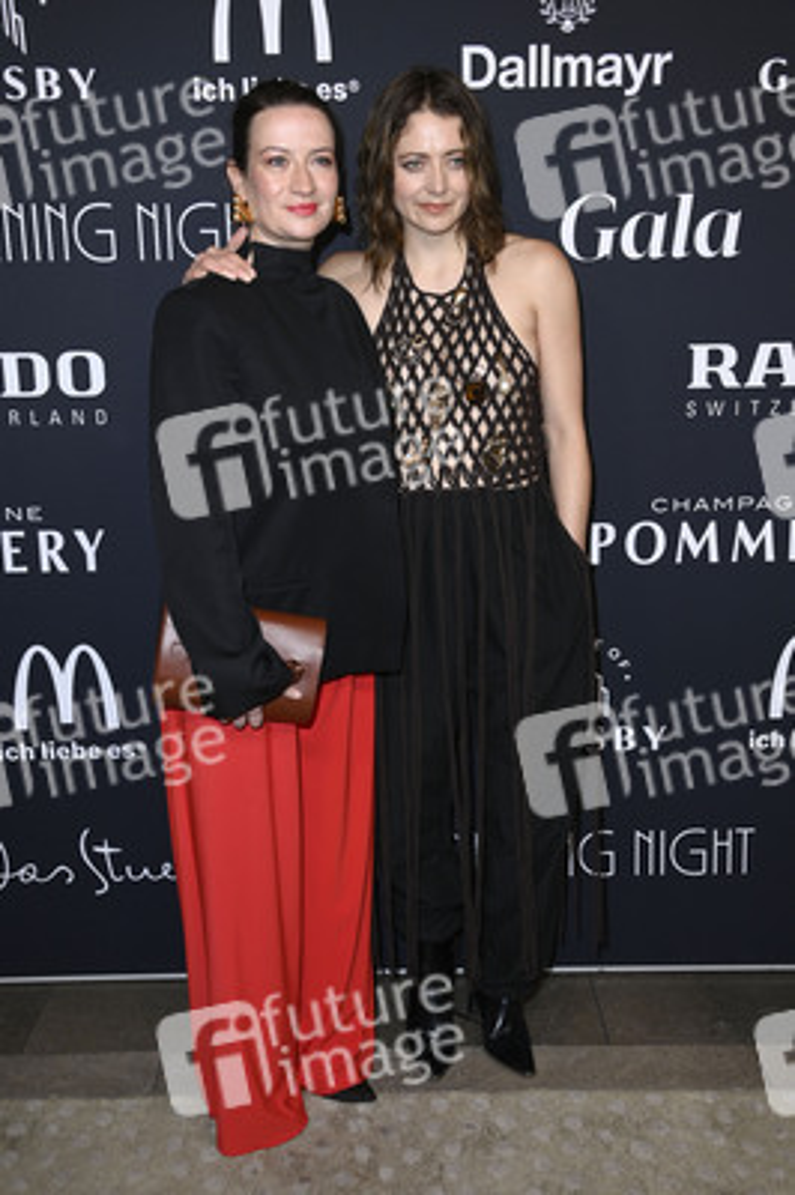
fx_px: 1261
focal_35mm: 38
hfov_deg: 35.0
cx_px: 398
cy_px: 598
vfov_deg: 50.7
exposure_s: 1/250
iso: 500
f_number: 5.6
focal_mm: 38
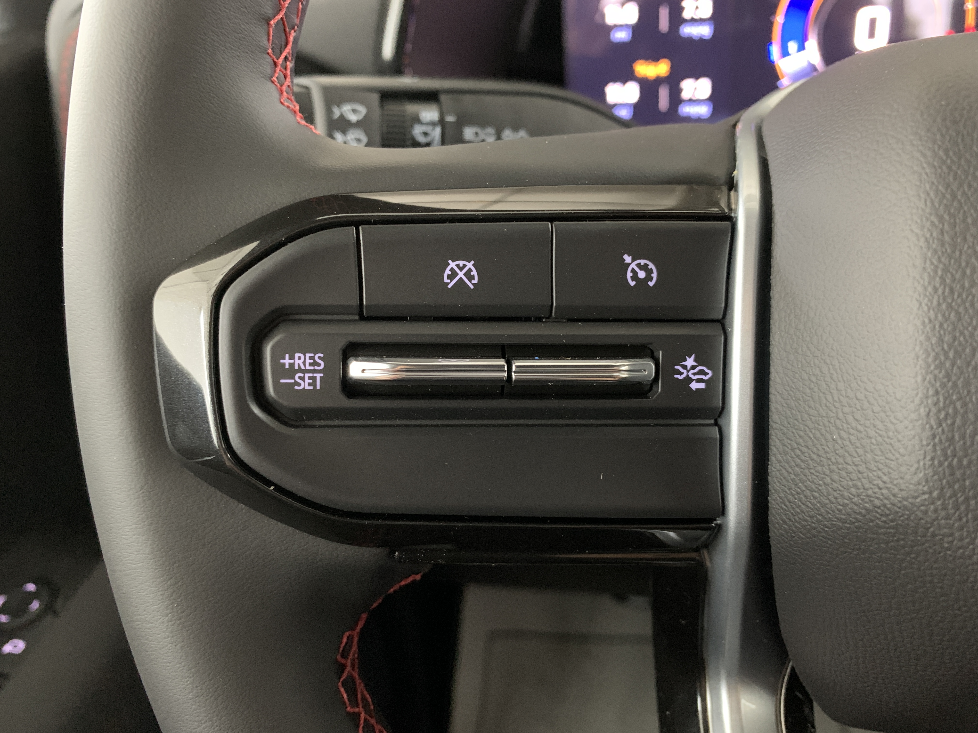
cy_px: 366
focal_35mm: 26
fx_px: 735
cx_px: 489
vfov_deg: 53.1
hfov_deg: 67.3
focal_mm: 4.25
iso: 800
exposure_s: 1/30
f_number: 1.8
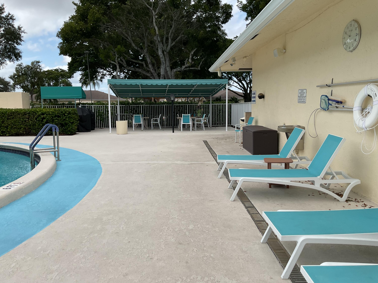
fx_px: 317
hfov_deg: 61.7
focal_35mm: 29
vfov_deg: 48.2
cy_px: 142
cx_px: 189
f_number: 1.8
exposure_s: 1/1412
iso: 16
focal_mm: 3
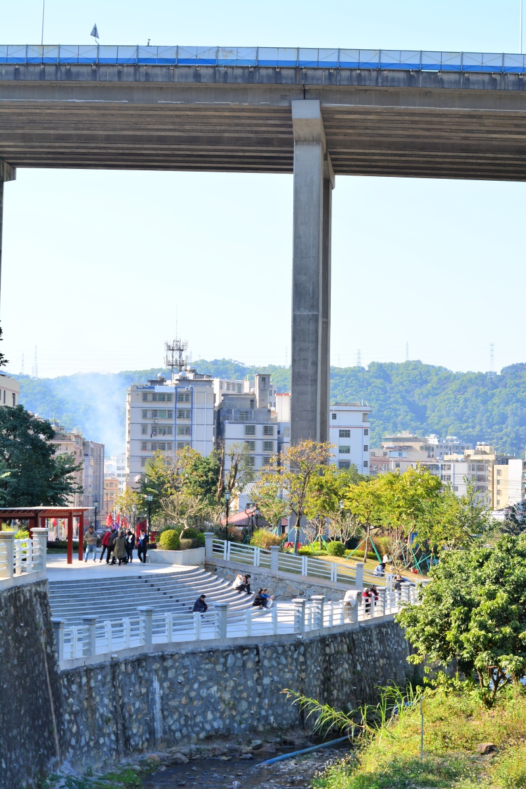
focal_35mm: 75
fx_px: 1644
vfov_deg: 27.0
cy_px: 394
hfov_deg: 18.2
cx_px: 263
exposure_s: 1/200
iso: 100
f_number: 7.1
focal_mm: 50
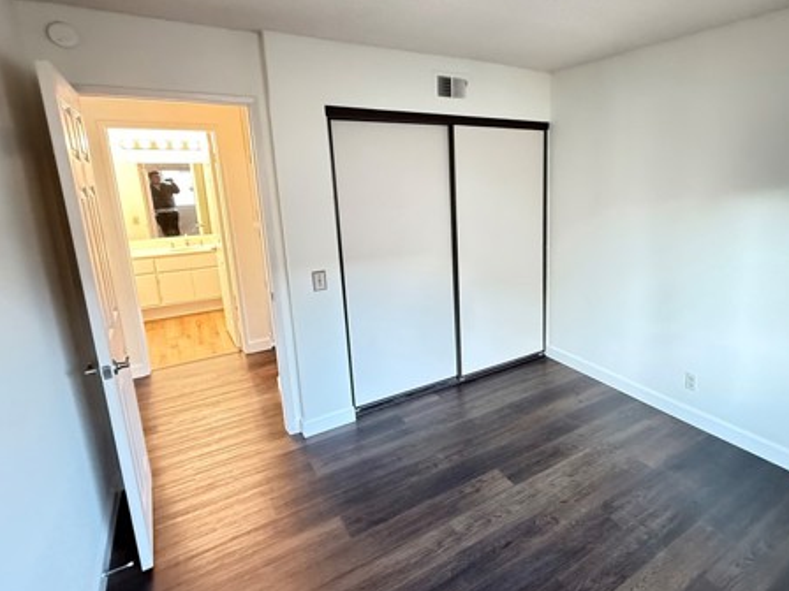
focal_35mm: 20
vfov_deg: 65.8
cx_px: 504
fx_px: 456
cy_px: 262
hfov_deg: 79.9
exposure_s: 1/60
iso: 640
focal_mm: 2.22
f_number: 2.2
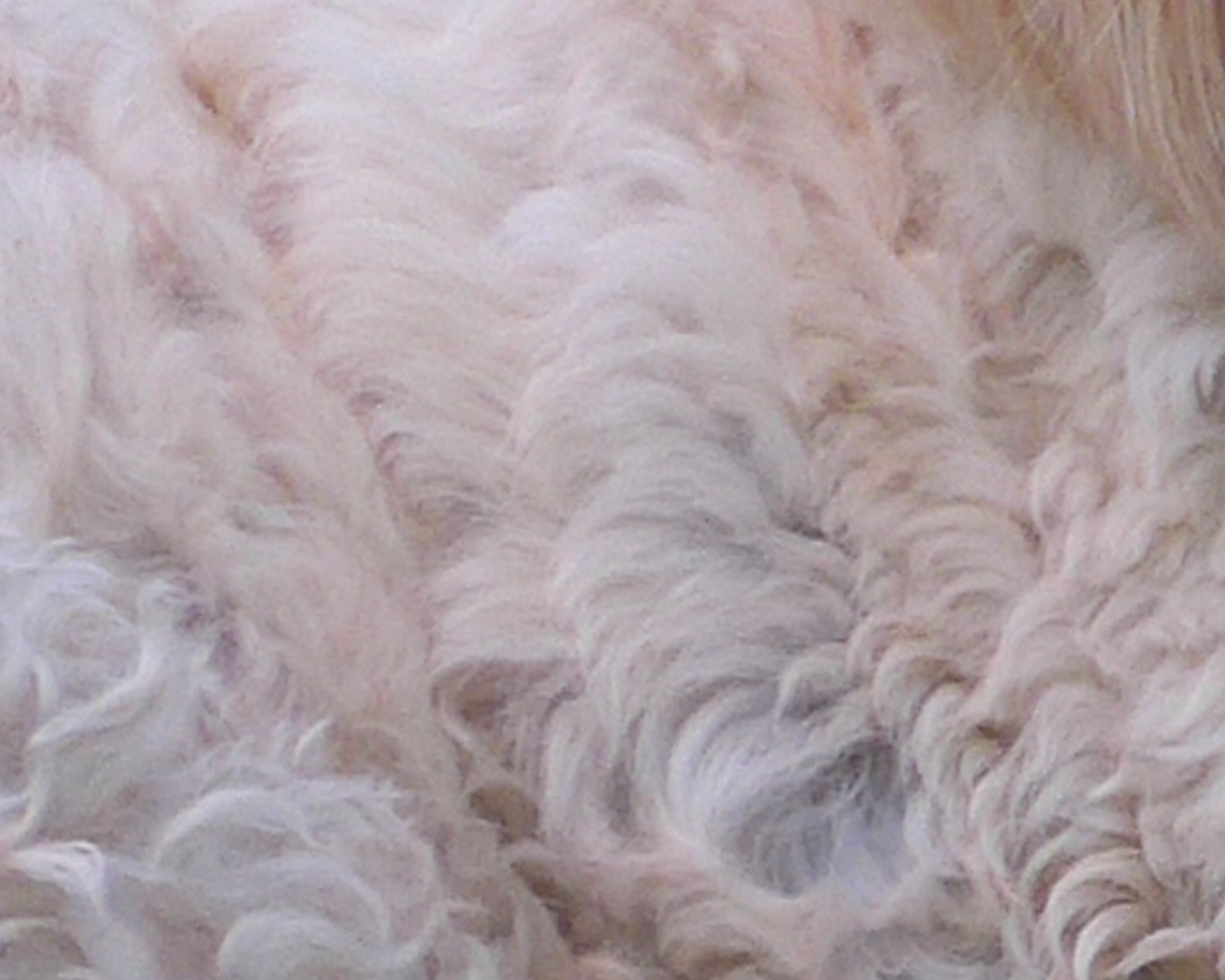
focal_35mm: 382
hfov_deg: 4.8
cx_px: 3887
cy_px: 934
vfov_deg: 4.0
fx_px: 13852
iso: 80
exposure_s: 1/500
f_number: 3.3
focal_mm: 10.7
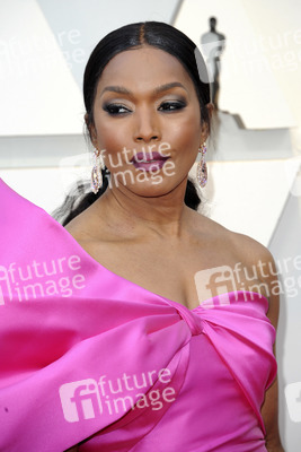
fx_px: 2882
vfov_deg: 8.9
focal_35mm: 230
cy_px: 226
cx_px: 150
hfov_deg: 6.0
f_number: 7.1
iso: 800
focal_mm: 230
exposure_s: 1/250
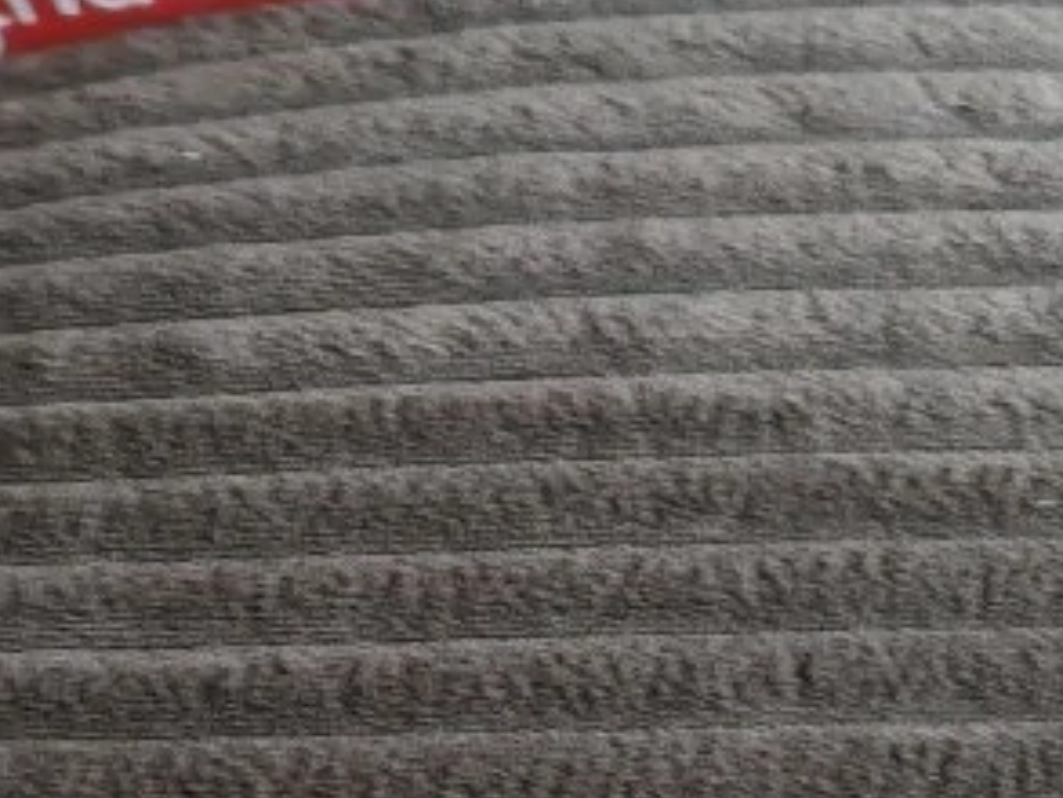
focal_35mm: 82
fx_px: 2519
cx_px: 214
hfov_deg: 23.5
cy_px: 698
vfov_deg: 17.8
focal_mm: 5.56
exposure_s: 1/33.3
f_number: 1.8
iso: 2703
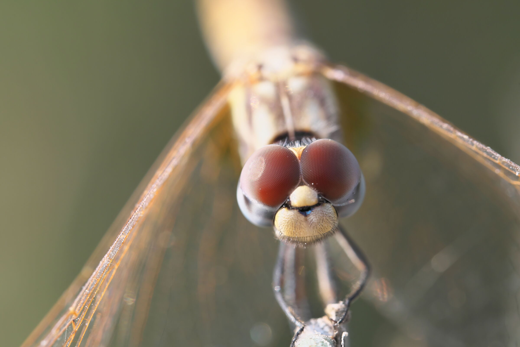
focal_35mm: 120
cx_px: 260
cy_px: 174
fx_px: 1733
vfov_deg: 11.4
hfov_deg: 17.1
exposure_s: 1/210
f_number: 8
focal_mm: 80
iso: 400
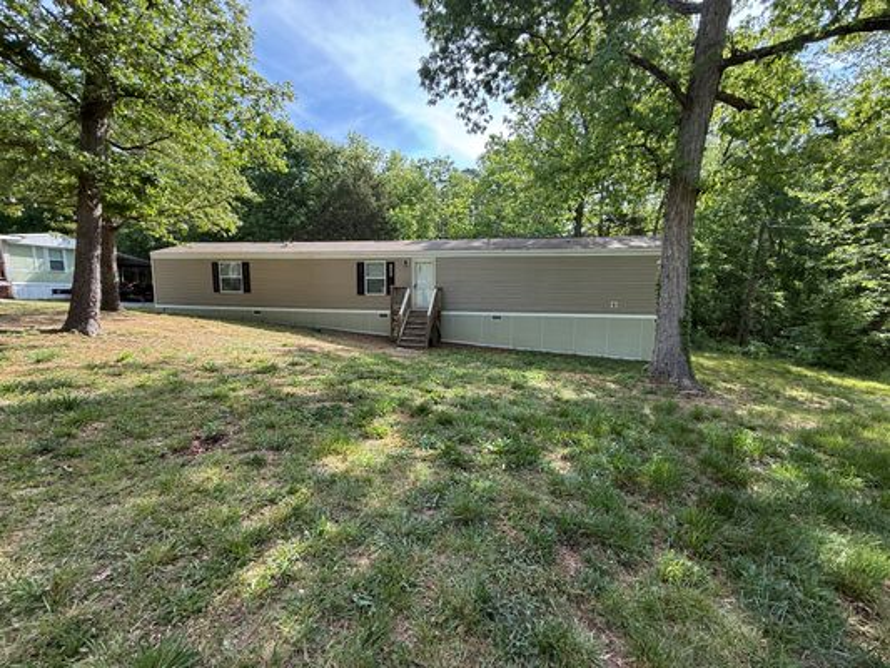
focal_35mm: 14
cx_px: 445
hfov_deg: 102.1
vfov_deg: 85.7
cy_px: 334
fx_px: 360
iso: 50
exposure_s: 1/228
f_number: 2.2
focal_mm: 2.22
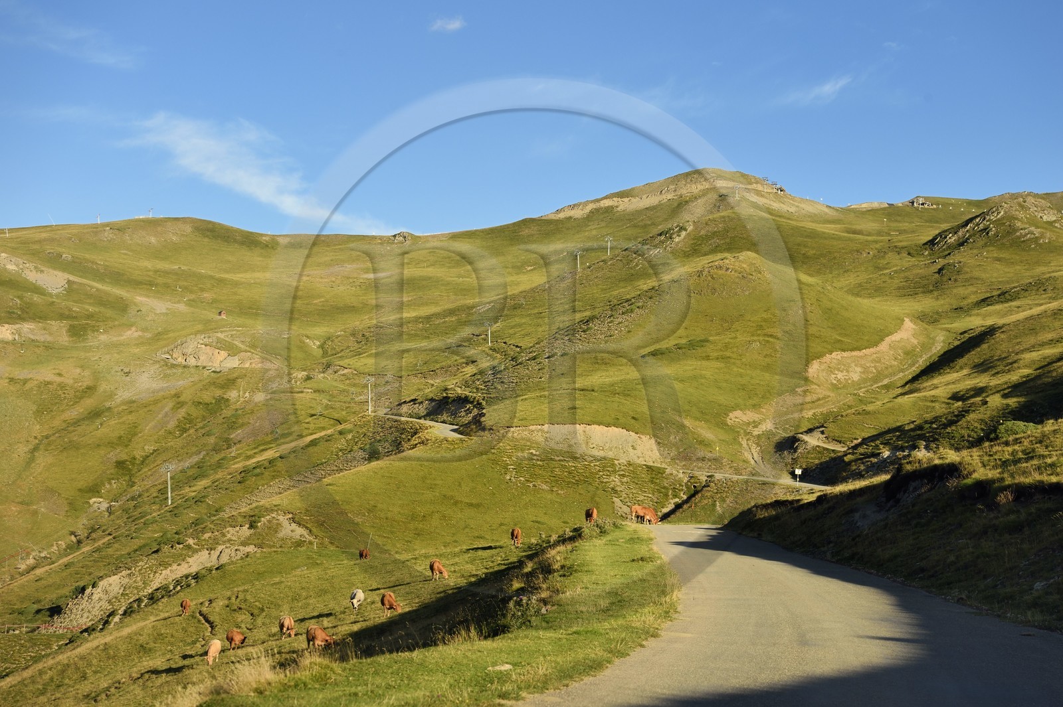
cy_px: 354
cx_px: 532
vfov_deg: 22.6
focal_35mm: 60
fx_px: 1771
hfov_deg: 33.4
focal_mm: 60
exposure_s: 1/400
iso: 200
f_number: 8
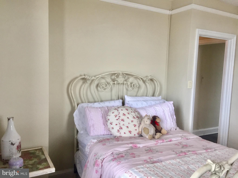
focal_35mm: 29
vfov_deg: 48.2
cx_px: 119
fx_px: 199
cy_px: 89
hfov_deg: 61.7
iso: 40
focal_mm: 4.15
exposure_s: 1/30
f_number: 2.2
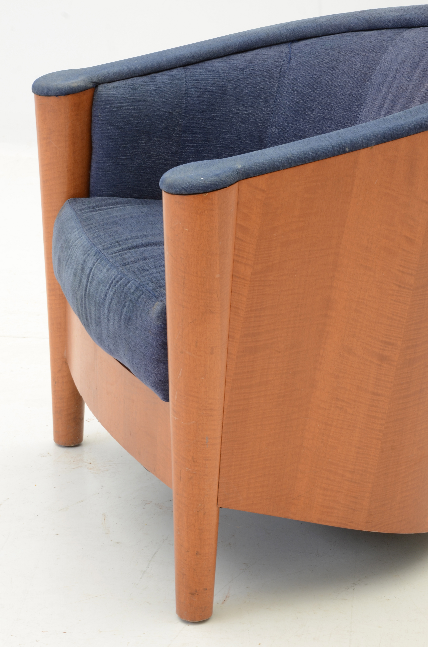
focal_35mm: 99
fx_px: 1773
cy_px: 324
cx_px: 214
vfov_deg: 20.7
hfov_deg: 13.8
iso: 200
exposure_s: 1/125
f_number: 11
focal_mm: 66
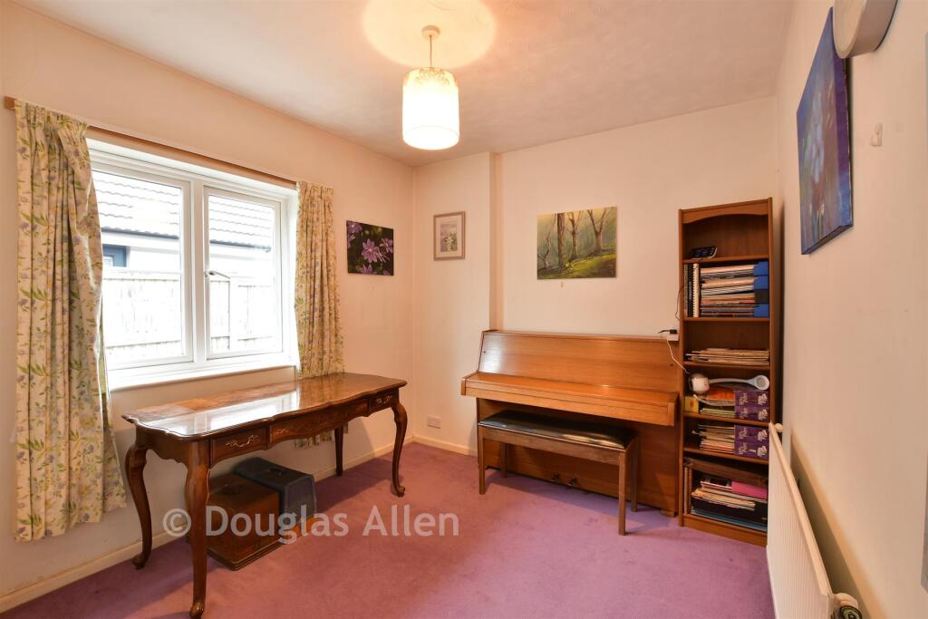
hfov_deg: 100.4
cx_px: 464
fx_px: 387
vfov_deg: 77.3
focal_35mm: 15
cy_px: 310
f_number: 8
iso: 125
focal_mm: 10
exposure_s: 1/2
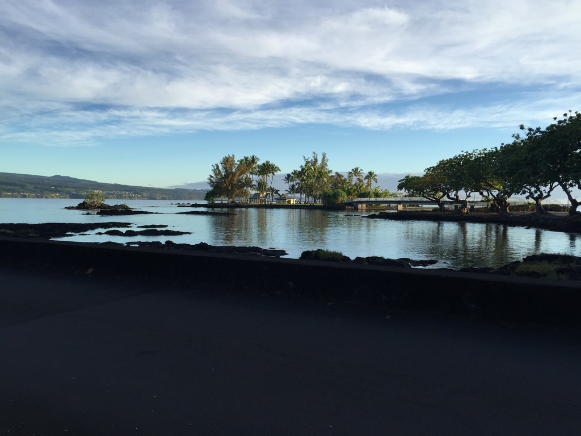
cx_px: 290
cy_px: 218
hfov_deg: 61.7
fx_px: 487
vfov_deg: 48.2
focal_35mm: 29
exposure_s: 1/514
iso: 32
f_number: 2.2
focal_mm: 4.15
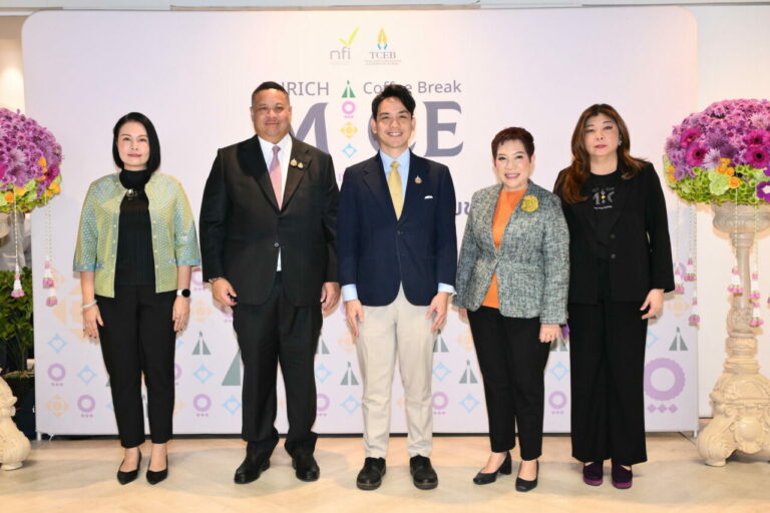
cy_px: 256
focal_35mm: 36
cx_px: 385
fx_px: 770
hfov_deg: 53.1
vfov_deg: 36.9
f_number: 5.6
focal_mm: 36
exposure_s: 1/100
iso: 2000
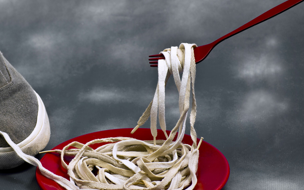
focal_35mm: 148
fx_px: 1226
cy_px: 83
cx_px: 98
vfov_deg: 8.9
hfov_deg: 14.1
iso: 100
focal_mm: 92
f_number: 8
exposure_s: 1/125
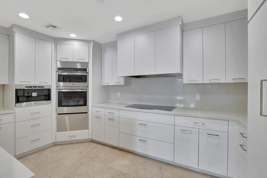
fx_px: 111
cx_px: 134
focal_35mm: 15
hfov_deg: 100.4
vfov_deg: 77.3
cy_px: 89
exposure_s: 1/15
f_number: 9
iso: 1000
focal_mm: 10
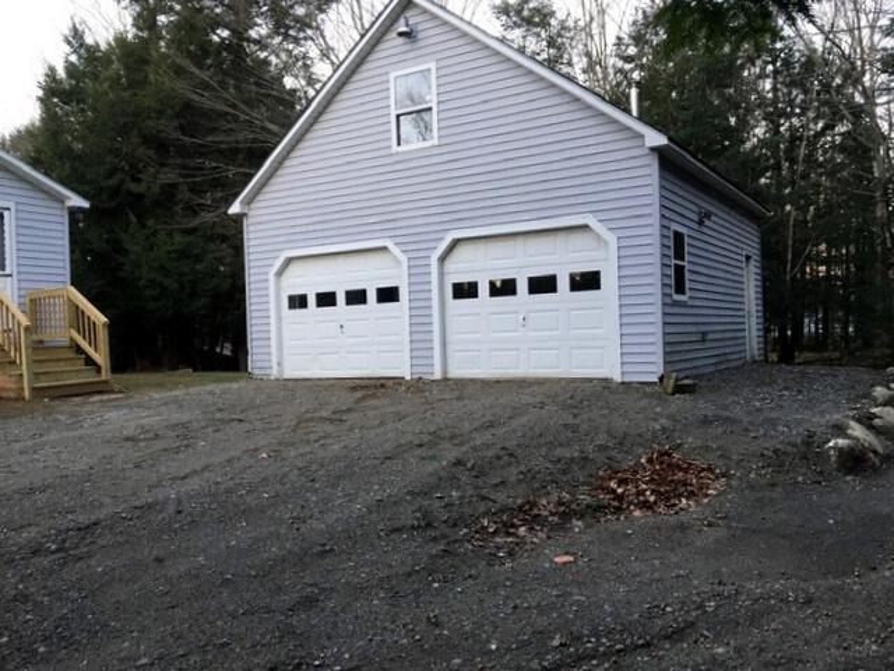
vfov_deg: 48.2
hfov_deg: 61.7
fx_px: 749
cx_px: 447
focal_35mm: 29
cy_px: 336
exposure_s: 1/30
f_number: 2.2
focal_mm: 4.15
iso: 80
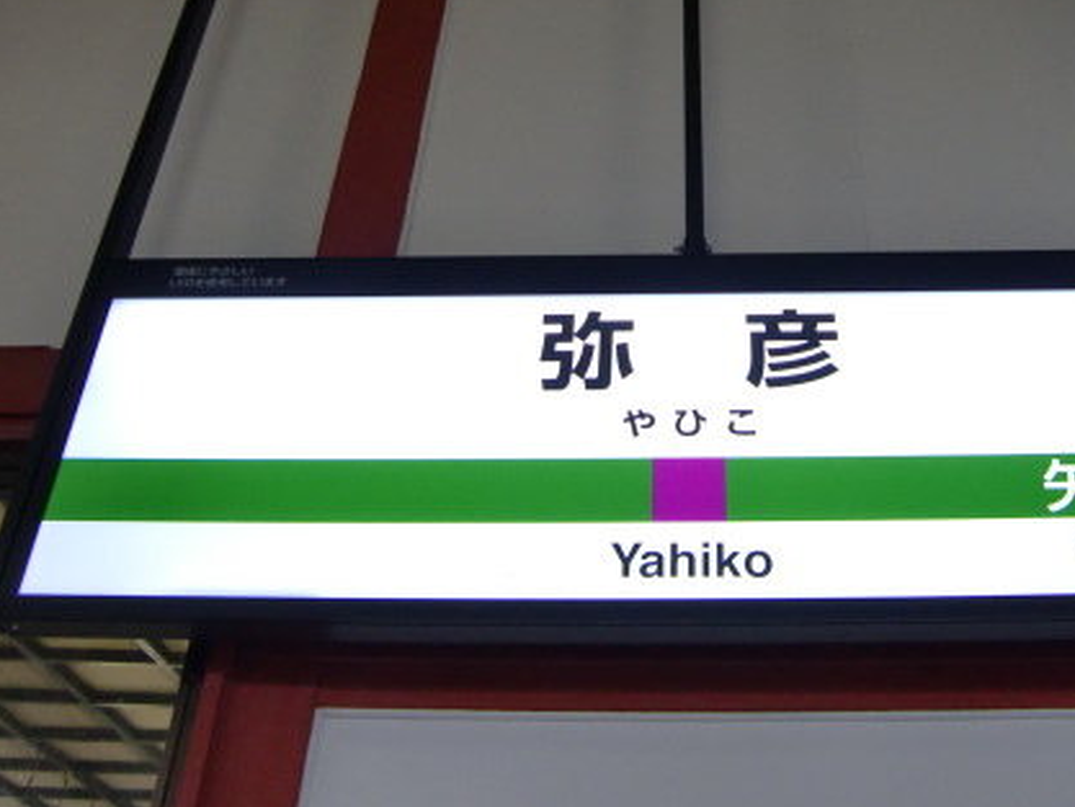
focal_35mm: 43
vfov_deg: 33.3
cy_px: 276
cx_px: 681
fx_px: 1336
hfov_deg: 43.5
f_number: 2.6
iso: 200
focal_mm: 4.9
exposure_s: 1/60
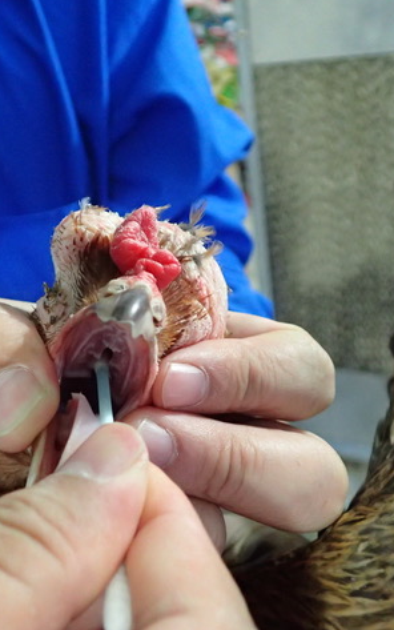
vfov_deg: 46.2
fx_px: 738
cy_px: 313
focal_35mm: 43
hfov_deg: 29.5
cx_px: 109
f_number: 2.3
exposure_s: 1/20
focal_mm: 5.5
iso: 800
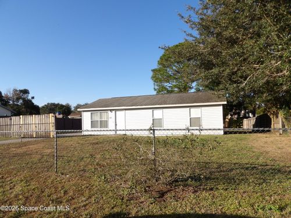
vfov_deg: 56.8
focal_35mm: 24
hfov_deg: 71.6
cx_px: 146
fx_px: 202
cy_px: 109
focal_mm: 4.3
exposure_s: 1/1277
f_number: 2.8
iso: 100
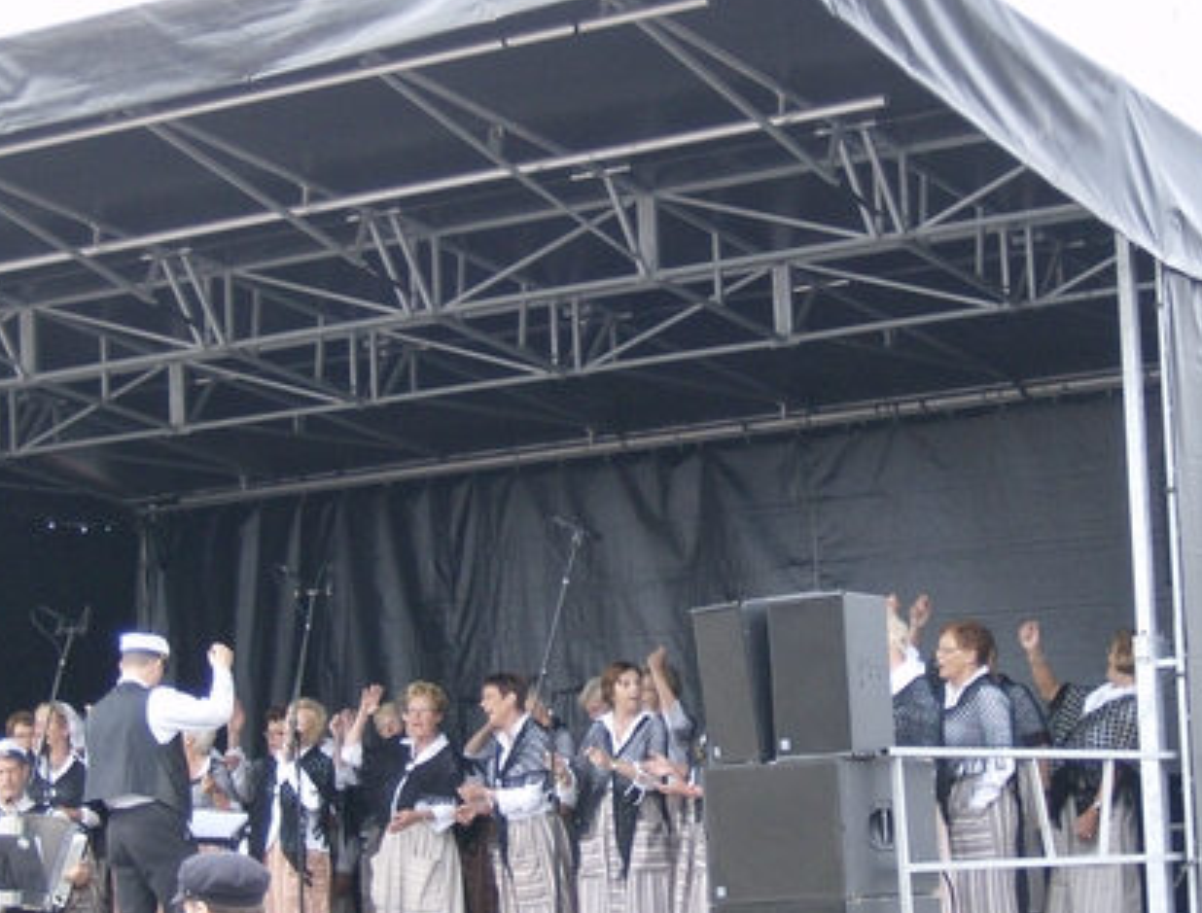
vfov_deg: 14.6
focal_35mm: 102
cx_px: 531
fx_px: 3558
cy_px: 502
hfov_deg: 19.2
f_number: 3.7
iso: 100
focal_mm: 11.6
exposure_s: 1/194
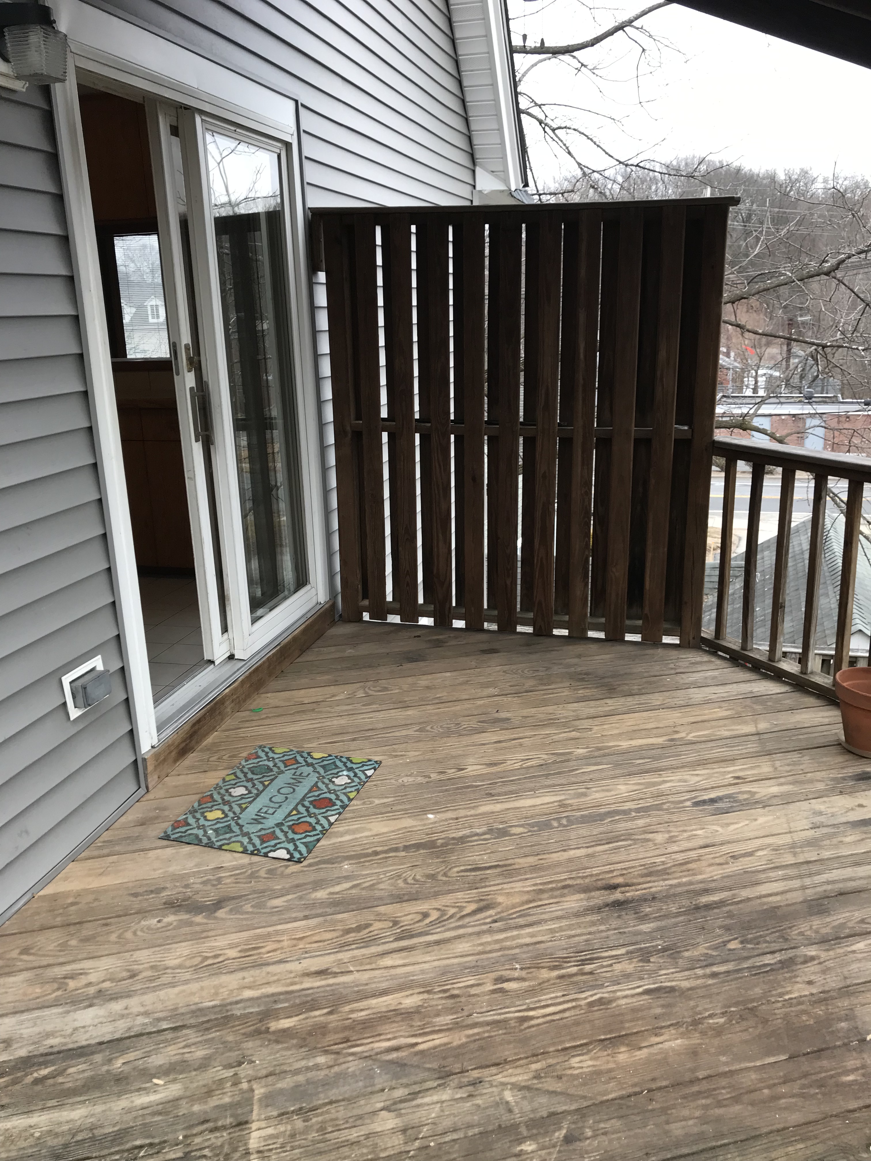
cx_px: 436
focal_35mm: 28
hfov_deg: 49.7
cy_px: 580
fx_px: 939
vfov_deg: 63.4
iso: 32
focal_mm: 3.99
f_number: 1.8
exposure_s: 1/120
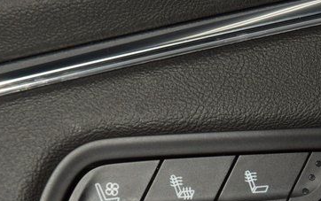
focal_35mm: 189
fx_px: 1655
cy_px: 188
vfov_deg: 6.9
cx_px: 202
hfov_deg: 11.1
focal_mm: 70
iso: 100
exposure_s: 1/125
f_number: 8
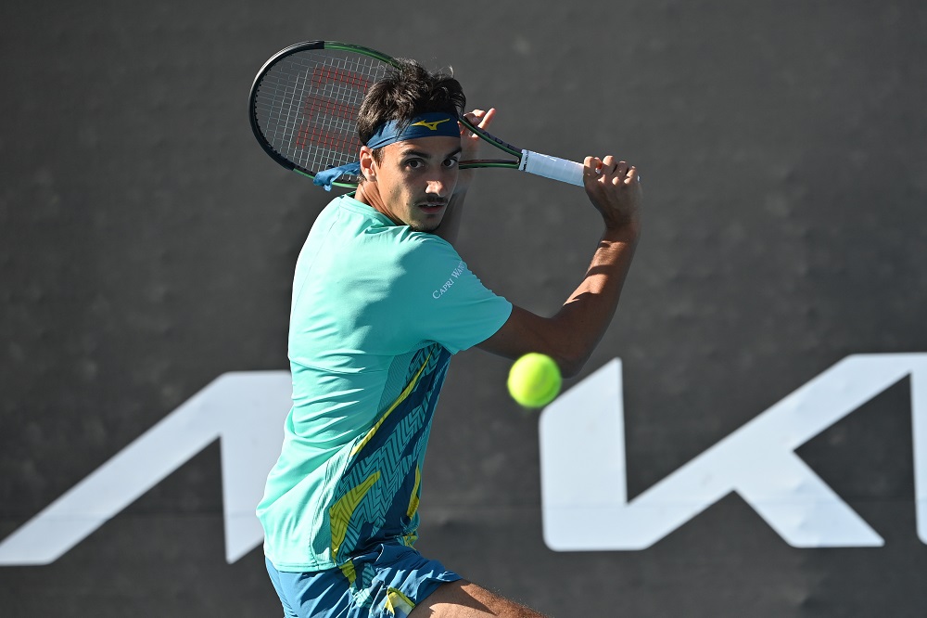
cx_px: 464
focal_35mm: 240
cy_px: 309
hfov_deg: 8.6
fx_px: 6178
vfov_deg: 5.7
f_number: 4
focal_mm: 240
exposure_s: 1/2000
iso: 250
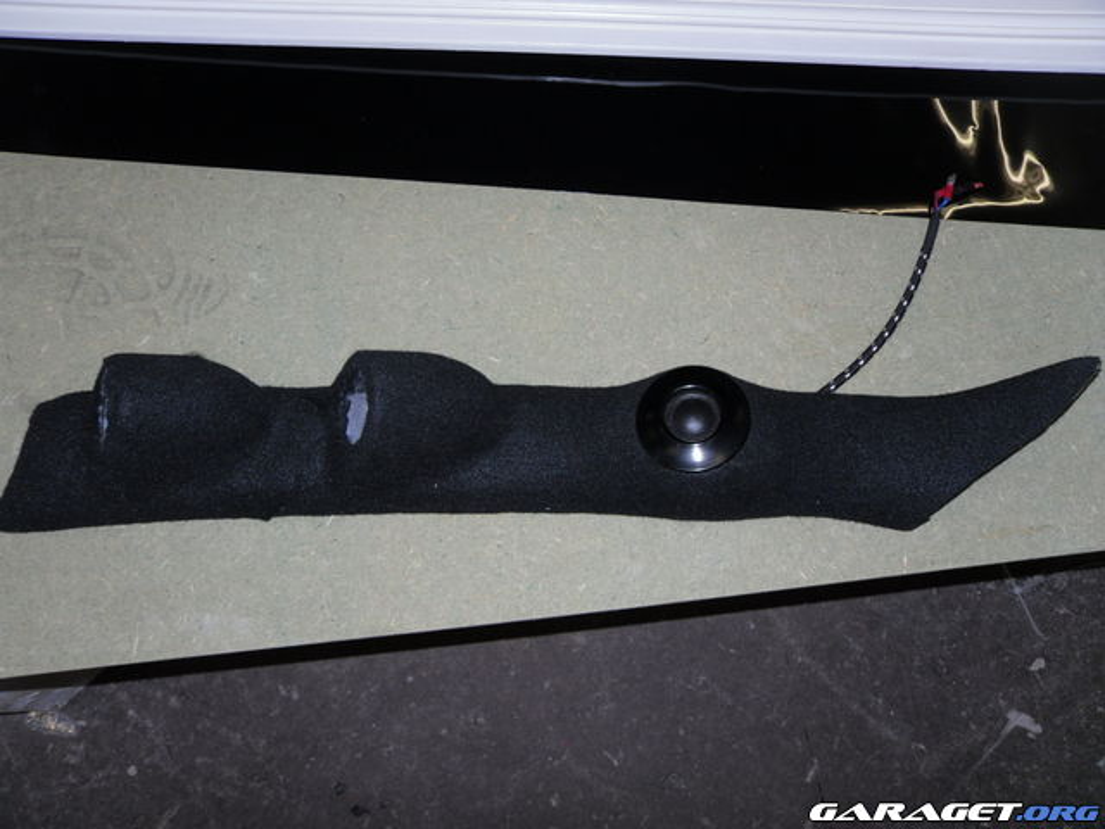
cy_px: 414
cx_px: 552
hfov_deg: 52.6
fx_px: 1117
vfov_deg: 40.7
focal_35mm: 35
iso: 80
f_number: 3.5
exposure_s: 1/45
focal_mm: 6.3
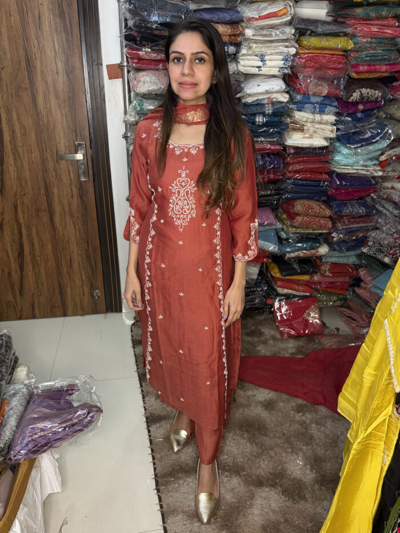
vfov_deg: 67.3
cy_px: 266
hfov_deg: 53.1
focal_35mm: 26
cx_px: 200
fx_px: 400
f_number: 1.6
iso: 160
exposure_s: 1/50
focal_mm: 5.96
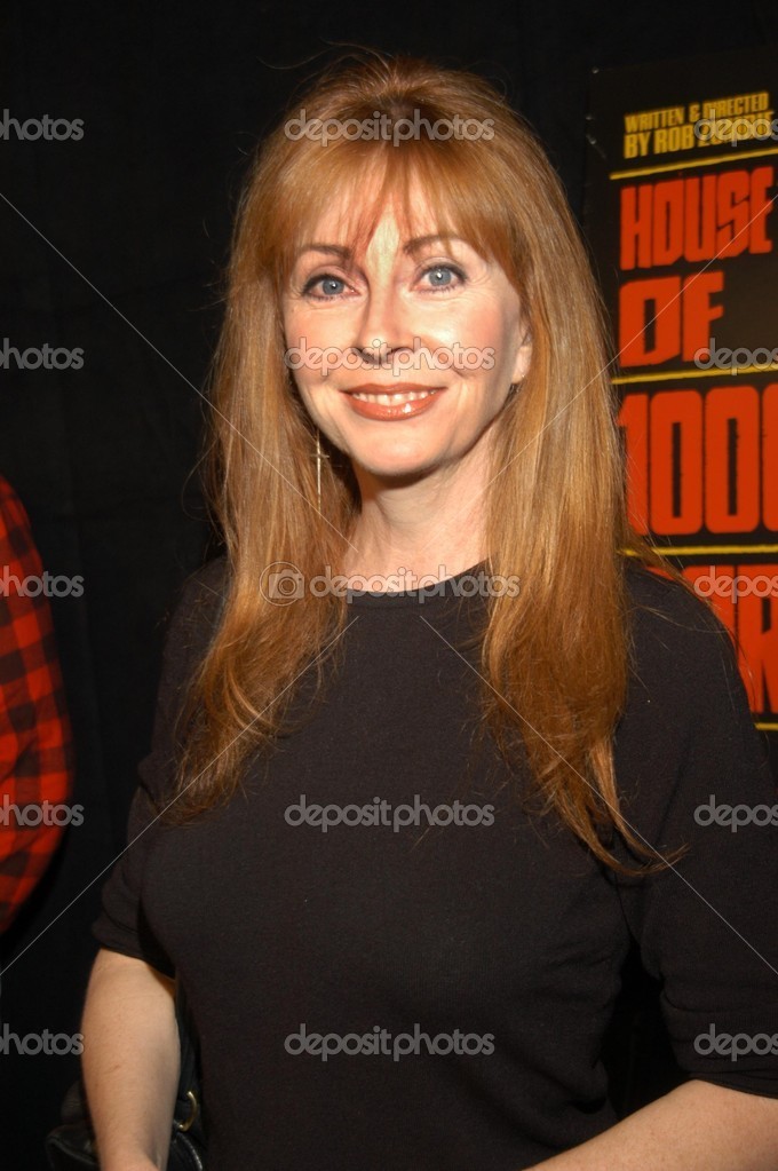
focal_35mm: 68
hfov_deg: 20.1
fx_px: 2192
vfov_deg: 29.9
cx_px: 389
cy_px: 586
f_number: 5.6
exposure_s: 1/180
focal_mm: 45
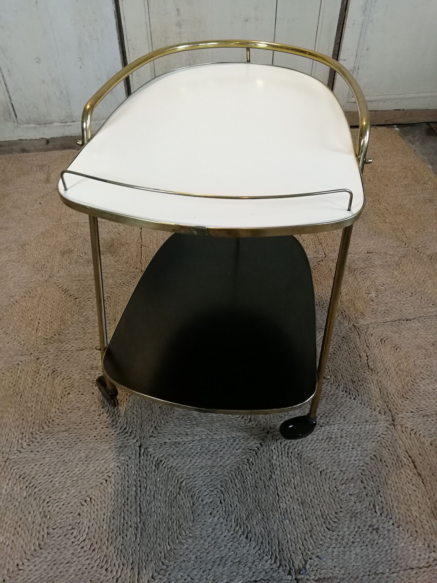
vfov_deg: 65.3
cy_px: 292
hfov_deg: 51.4
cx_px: 218
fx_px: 454
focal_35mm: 27
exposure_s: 1/33.3
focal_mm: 4.5
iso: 400
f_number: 2.2
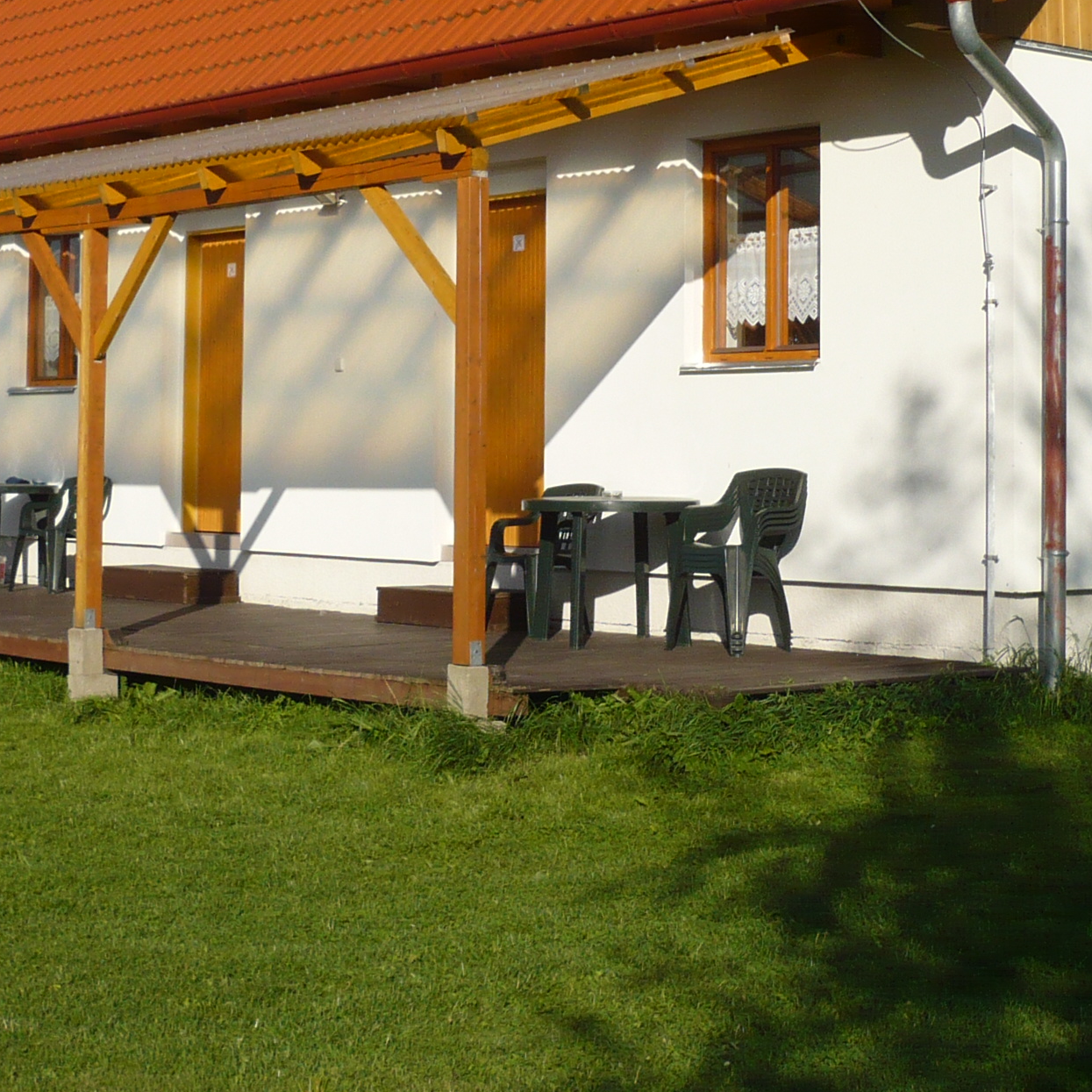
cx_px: 534
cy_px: 289
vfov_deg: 24.4
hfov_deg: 24.7
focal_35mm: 70
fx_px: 2498
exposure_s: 1/320
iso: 100
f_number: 8
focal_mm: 5.8
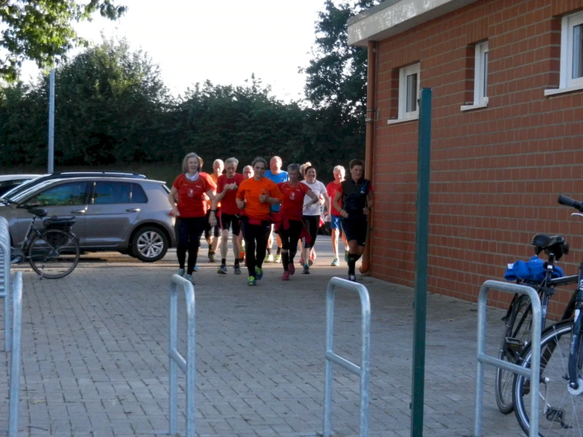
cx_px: 292
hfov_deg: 25.0
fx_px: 1314
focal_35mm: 78
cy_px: 218
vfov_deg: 18.9
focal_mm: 14.1
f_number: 4.8
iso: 800
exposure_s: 1/640
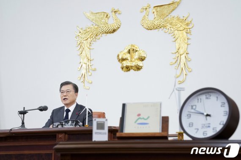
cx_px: 120
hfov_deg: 30.1
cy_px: 80
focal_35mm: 67
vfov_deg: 20.3
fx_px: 448
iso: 3200
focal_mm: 67
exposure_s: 1/125
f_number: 9
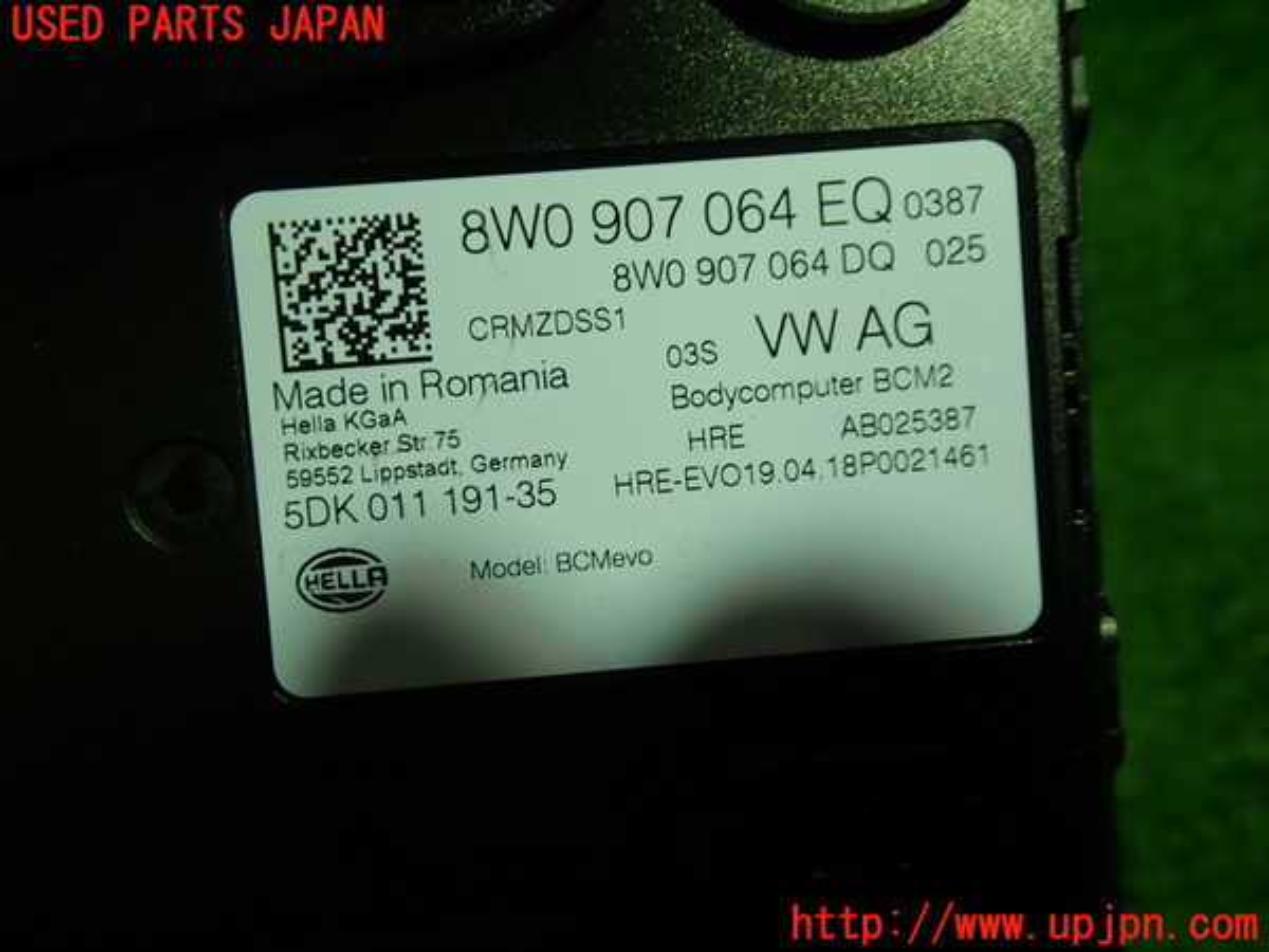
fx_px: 1100
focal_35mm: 30
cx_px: 634
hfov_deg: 60.0
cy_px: 476
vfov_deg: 46.8
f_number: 2.3
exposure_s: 1/60
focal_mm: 5.4
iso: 125
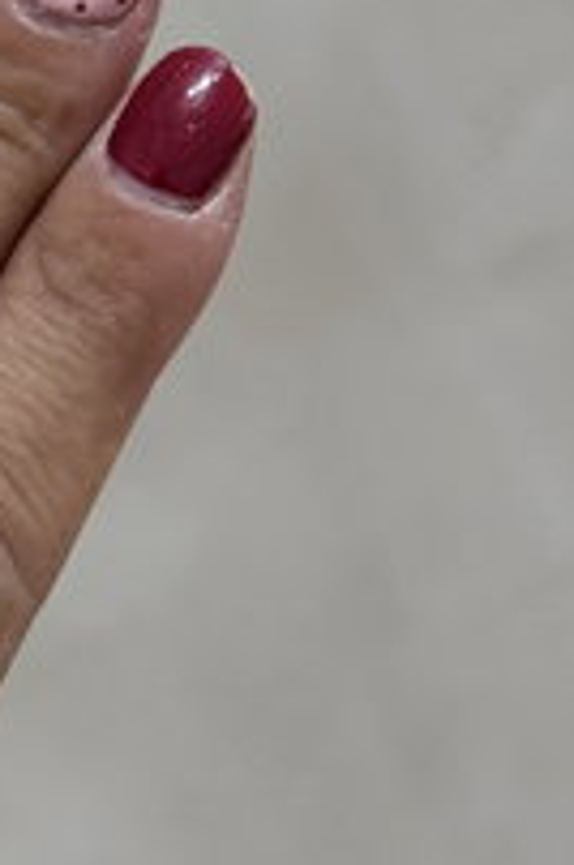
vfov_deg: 15.6
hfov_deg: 10.1
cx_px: -261
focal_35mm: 132
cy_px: 405
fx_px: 3168
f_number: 1.78
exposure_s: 1/50
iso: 80
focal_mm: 6.76
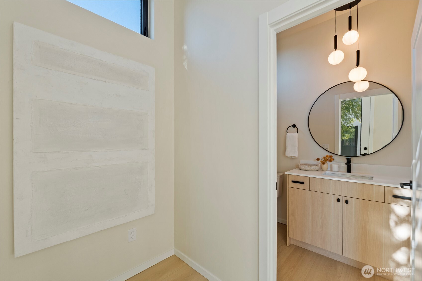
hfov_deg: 100.4
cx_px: 211
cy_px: 140
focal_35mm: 15
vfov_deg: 77.3
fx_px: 176
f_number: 9
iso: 250
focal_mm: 10
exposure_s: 1/3
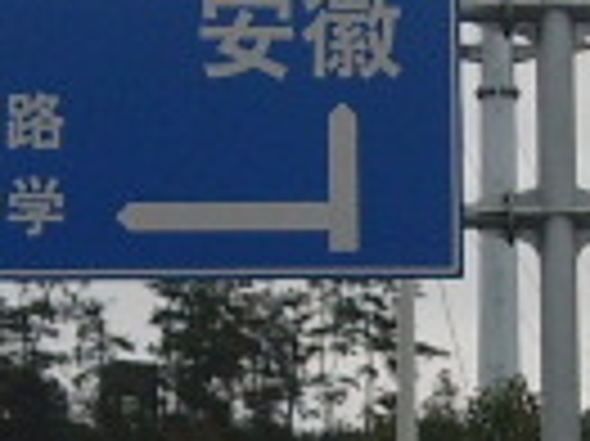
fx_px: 4649
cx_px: 432
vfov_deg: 5.4
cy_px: 364
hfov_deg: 7.3
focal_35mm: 273
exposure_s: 1/218
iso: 64
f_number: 5.6
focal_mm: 5.7
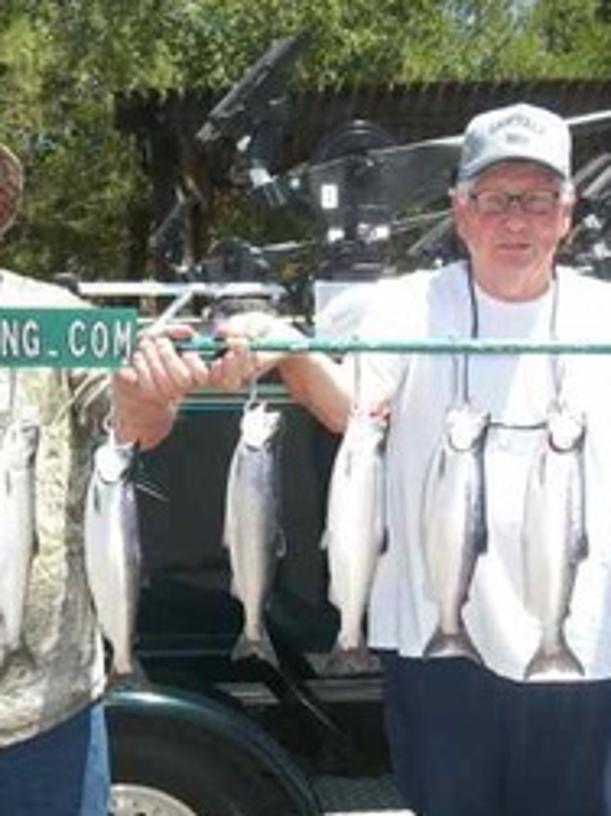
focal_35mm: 51
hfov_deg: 28.2
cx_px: 169
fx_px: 1201
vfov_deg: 37.4
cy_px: 484
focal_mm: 5.7
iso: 80
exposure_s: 1/640
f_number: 2.9
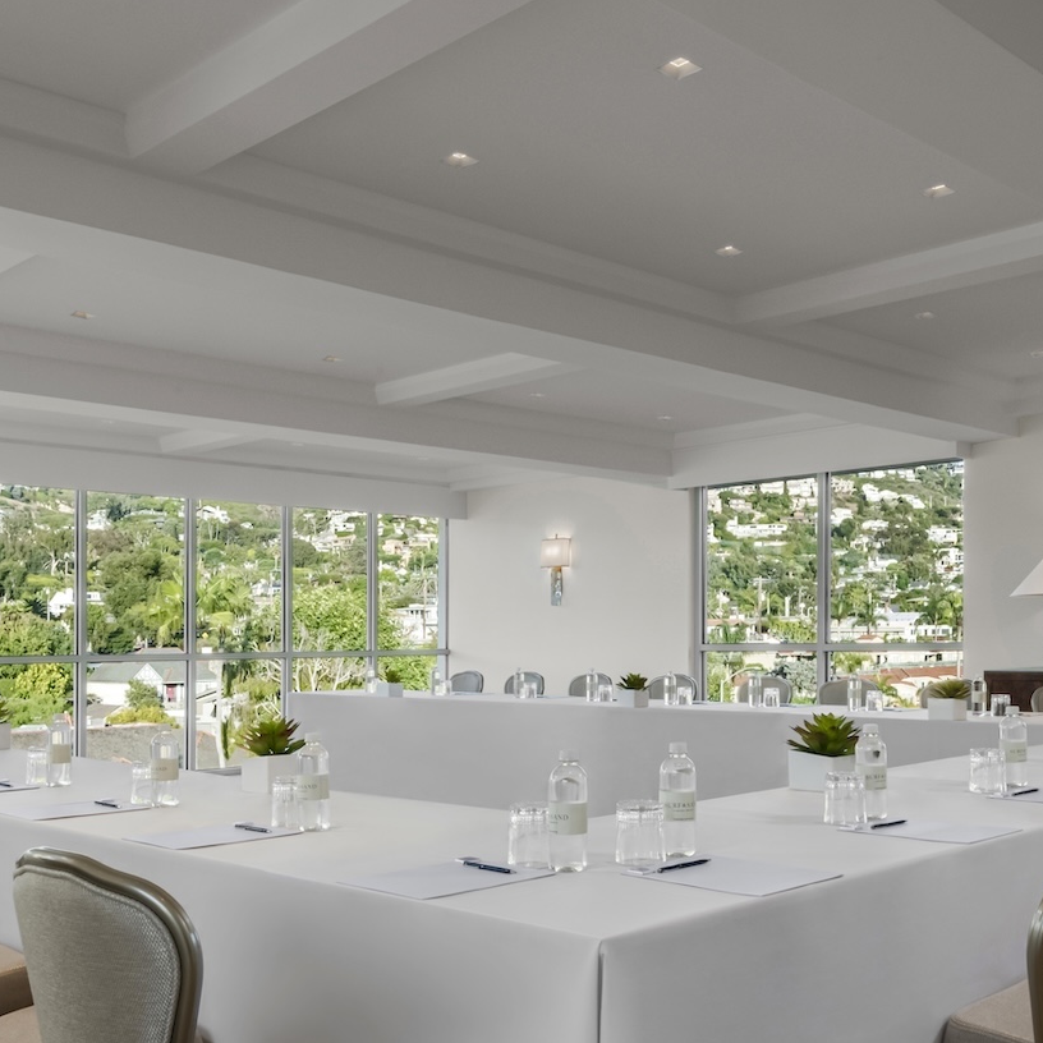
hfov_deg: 43.9
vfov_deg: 43.5
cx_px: 541
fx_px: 1295
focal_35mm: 38
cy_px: 647
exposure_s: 1/15
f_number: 20
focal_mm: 19
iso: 800
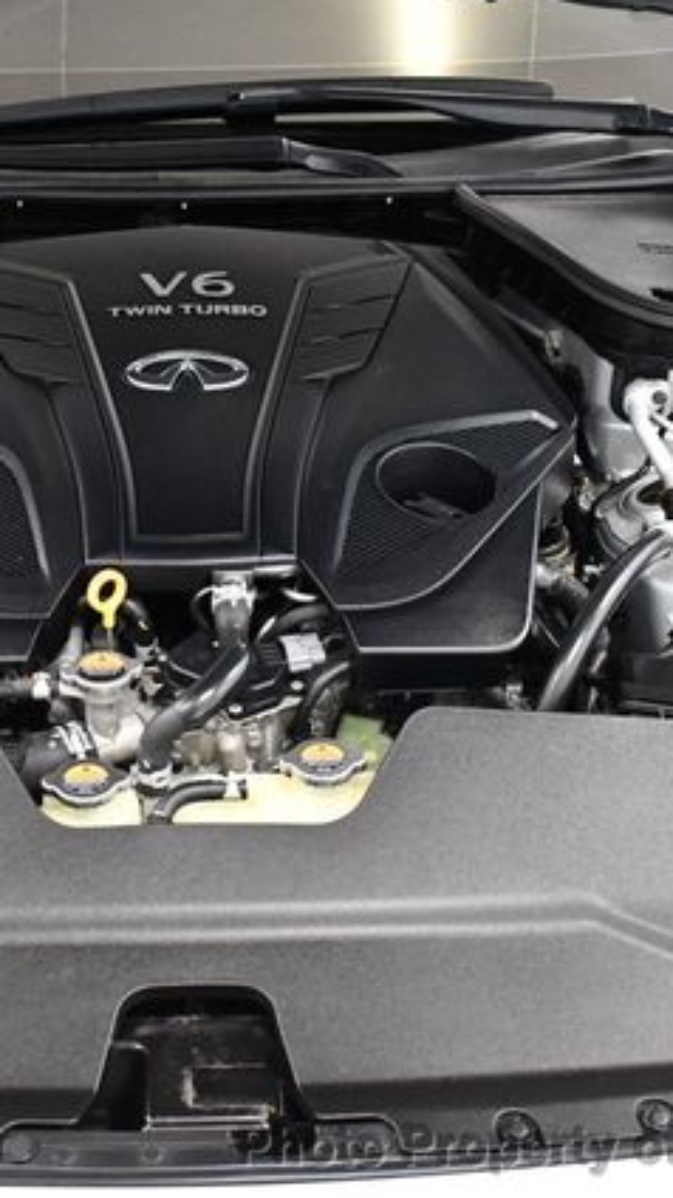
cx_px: 204
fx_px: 1811
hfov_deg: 20.9
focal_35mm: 57
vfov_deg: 36.6
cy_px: 596
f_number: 3.5
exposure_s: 1/125
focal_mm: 18
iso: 3200
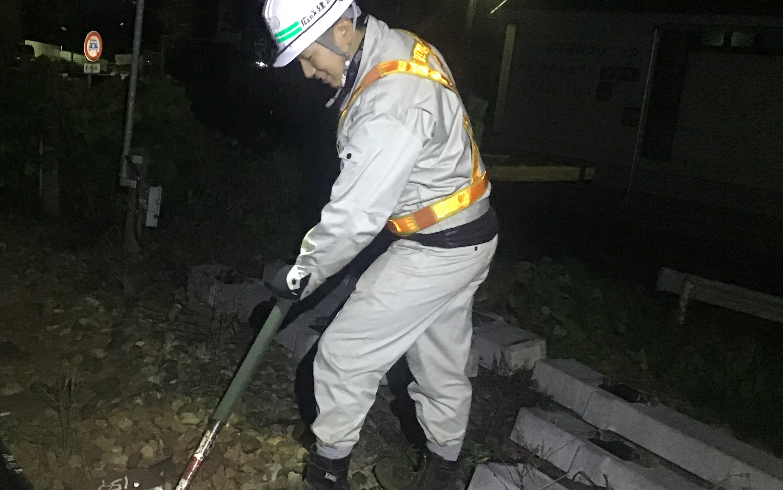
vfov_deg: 29.8
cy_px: 280
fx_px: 918
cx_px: 287
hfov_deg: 45.8
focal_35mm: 43
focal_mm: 3.3
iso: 800
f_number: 2.4
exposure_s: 1/15
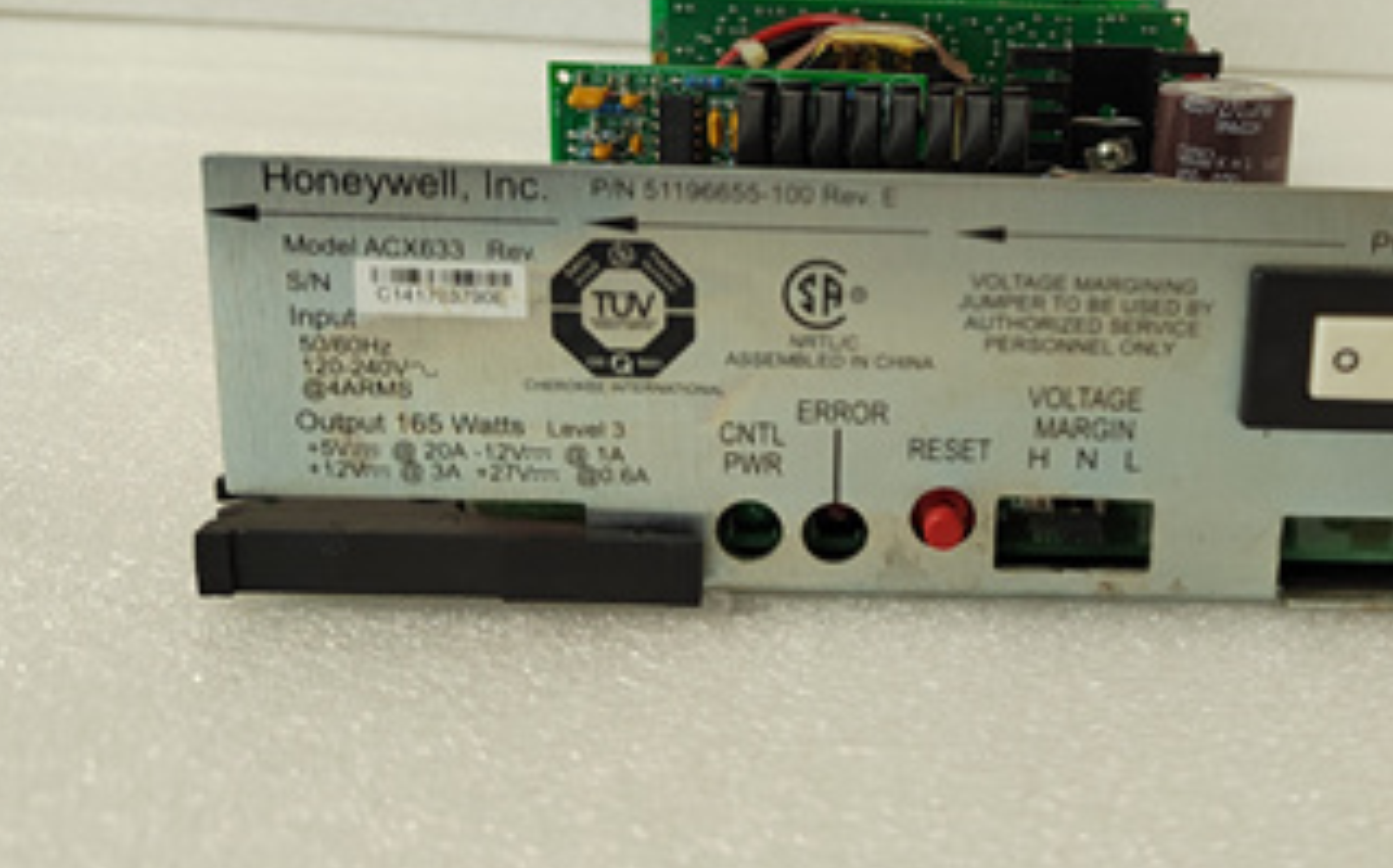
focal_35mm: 38
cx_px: 989
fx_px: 1441
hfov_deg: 50.1
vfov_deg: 32.7
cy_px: 189
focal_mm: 5.52
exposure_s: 1/100
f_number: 1.9
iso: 2113
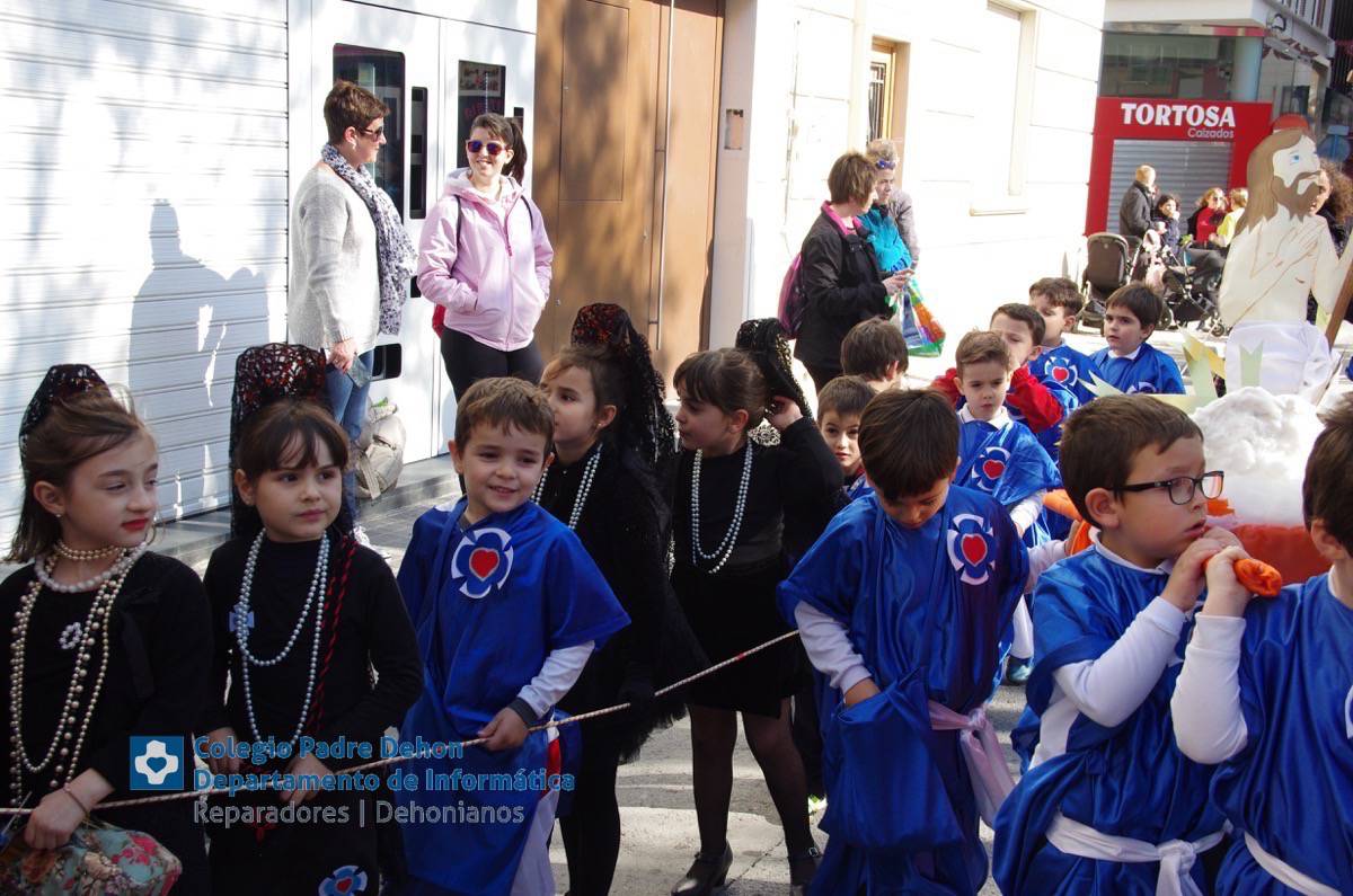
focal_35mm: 54
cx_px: 676
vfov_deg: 25.0
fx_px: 2025
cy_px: 448
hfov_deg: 36.9
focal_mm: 36
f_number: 8
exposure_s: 1/320
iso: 800
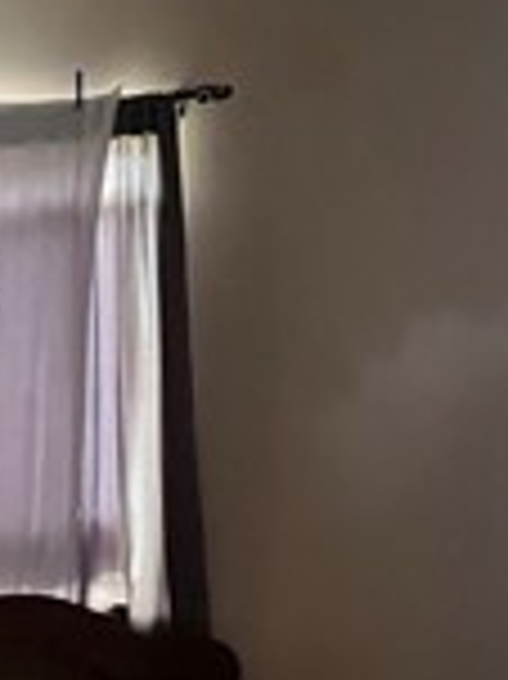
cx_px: -288
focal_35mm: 110
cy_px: 928
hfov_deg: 12.7
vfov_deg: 16.7
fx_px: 2155
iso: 1000
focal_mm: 5.1
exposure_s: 1/30
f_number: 1.6
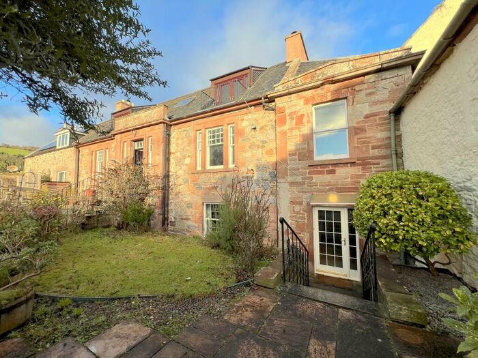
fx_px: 180
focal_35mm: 13
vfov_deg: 89.9
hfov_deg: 106.2
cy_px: 179
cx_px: 239
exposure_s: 1/579
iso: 32
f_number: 1.8
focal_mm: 1.57
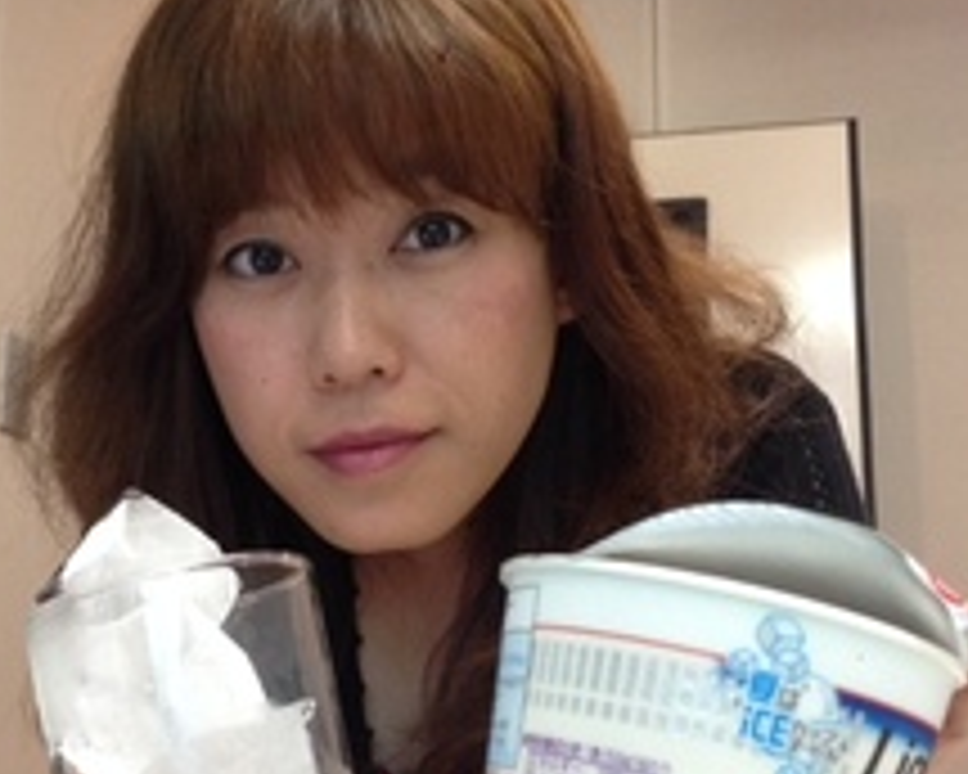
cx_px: 405
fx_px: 1719
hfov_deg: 31.4
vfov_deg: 25.3
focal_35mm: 60
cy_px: 477
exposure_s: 1/20
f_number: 2.4
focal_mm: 4.12
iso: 200
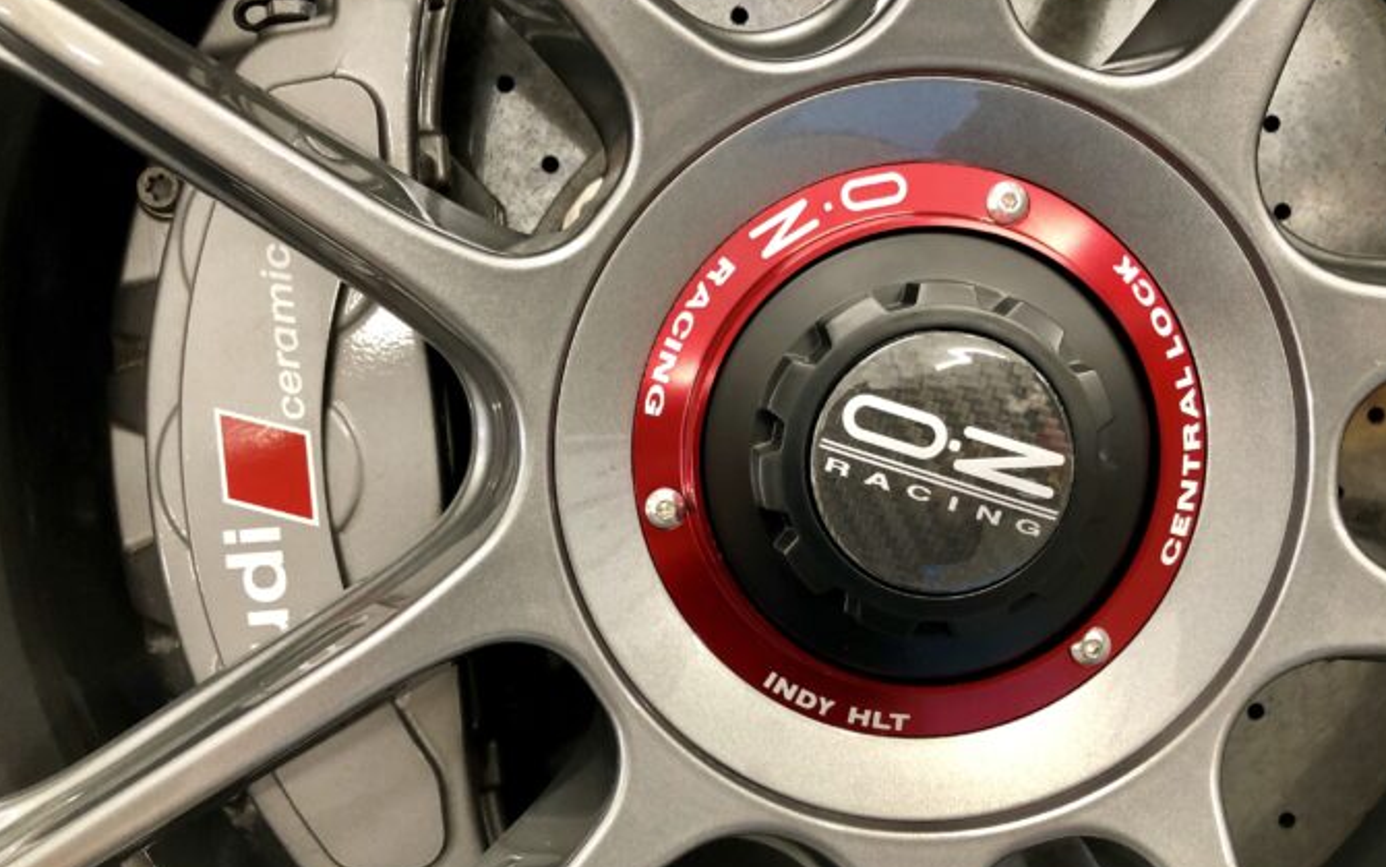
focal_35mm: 31
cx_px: 712
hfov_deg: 61.2
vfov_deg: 40.6
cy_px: 446
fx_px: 1171
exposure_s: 1/17
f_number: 1.8
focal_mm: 3.99
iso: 64
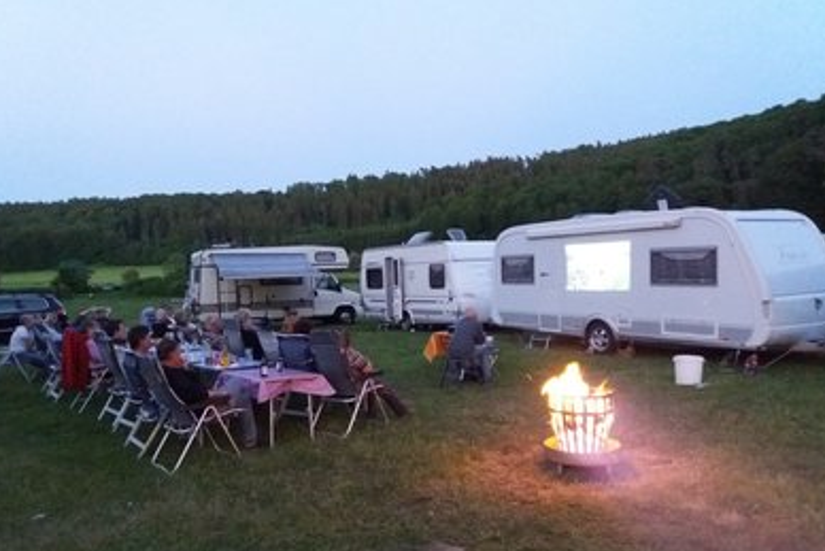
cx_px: 415
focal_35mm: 30
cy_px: 311
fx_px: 688
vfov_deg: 43.6
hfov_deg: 61.9
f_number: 1.9
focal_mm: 3.7
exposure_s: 1/17
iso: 800
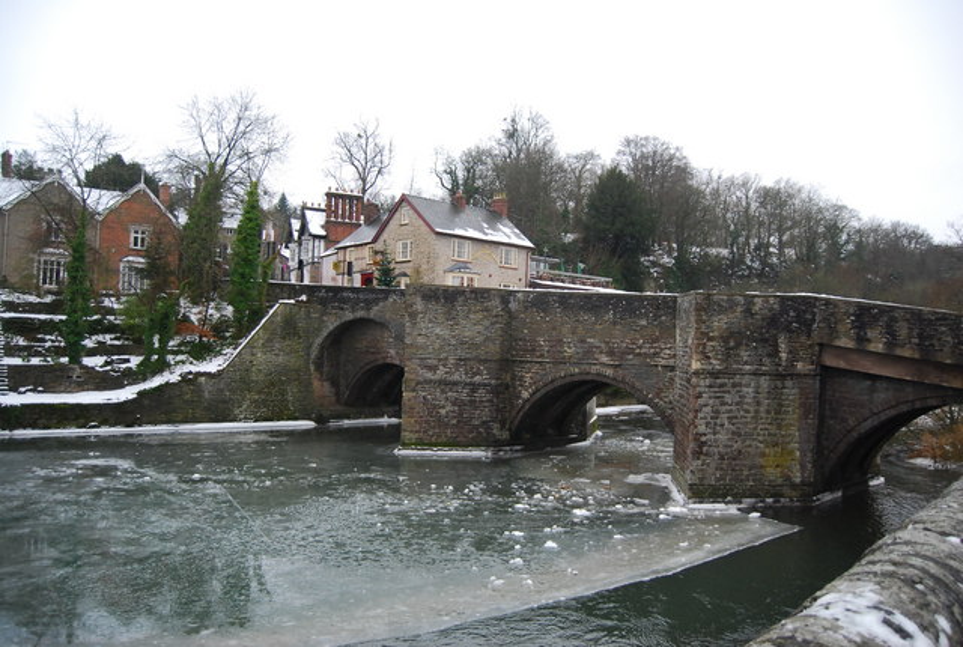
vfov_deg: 48.2
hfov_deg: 67.3
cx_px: 482
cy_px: 324
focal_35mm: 27
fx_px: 724
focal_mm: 18
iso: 800
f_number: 3.5
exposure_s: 1/250
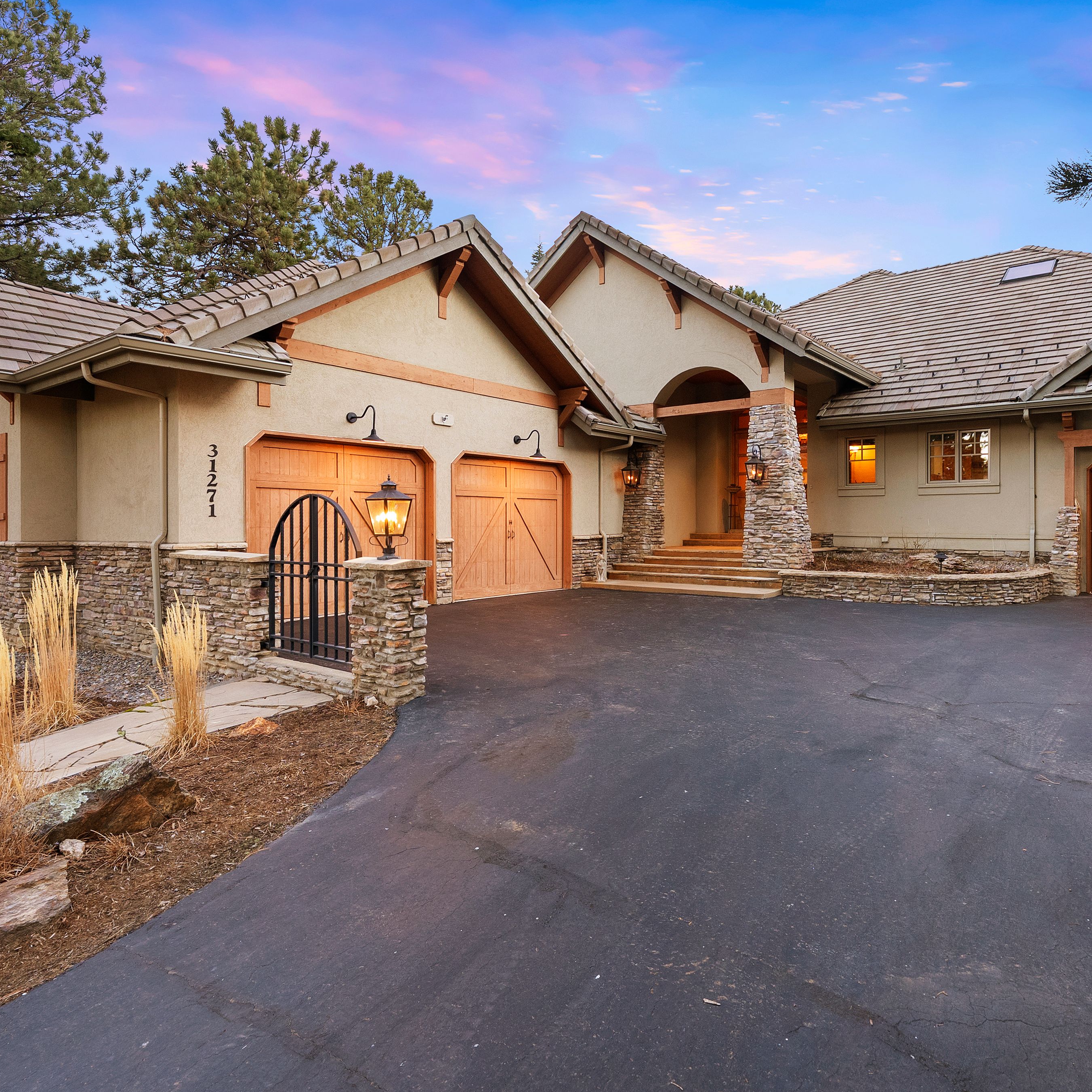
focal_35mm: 20
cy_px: 530
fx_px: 714
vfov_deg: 74.8
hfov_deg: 73.7
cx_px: 676
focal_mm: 15
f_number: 8
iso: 1250
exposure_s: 1/6
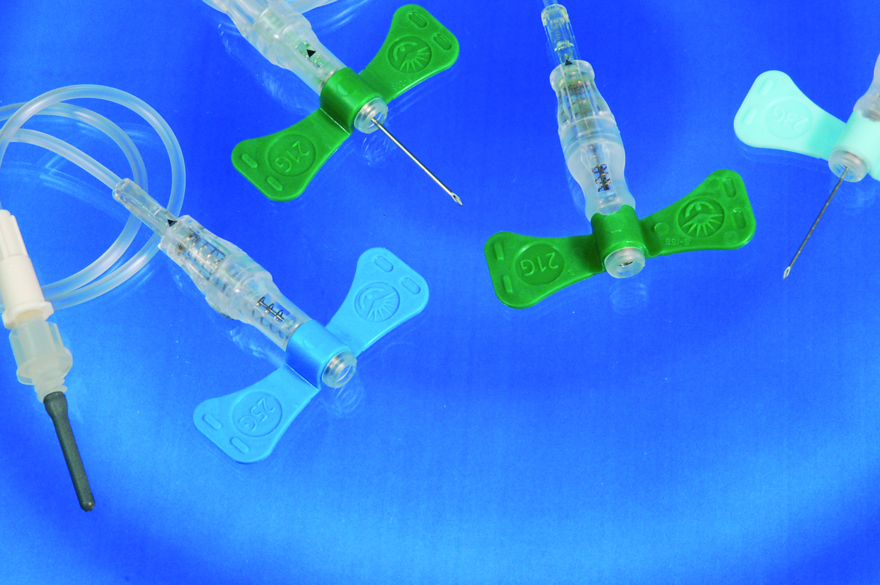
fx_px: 3468
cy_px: 196
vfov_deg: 9.6
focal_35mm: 142
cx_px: 395
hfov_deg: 14.5
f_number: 25
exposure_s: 1/13
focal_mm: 70
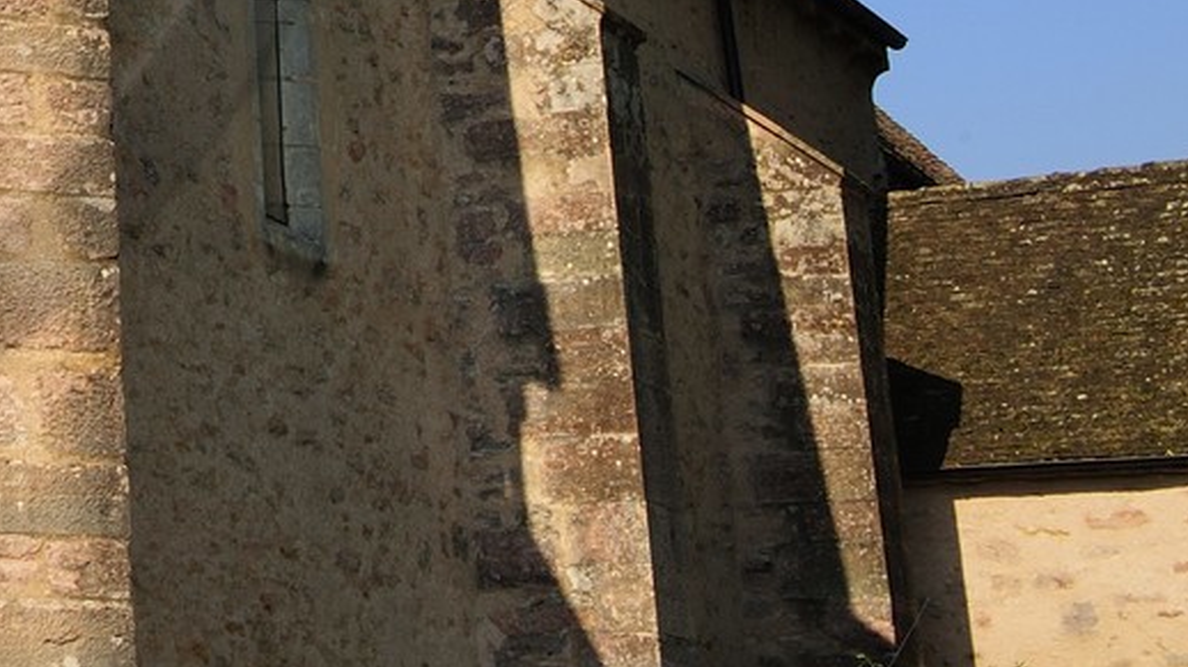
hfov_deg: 17.6
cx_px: -560
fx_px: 3464
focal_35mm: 110
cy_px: -419
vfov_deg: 10.5
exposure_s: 1/160
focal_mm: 34
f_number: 16
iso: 200
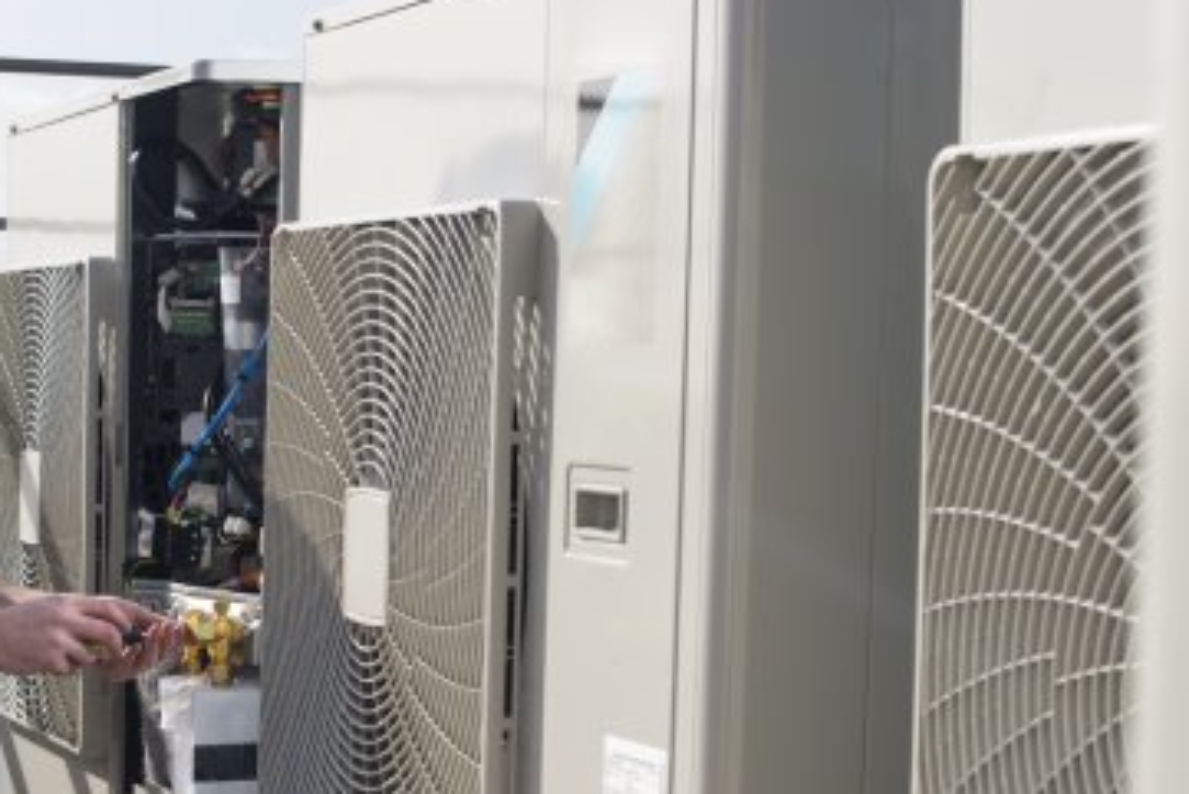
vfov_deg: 15.1
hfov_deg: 22.3
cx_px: 260
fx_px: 2974
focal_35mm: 90
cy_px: 642
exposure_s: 1/200
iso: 100
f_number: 9
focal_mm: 50
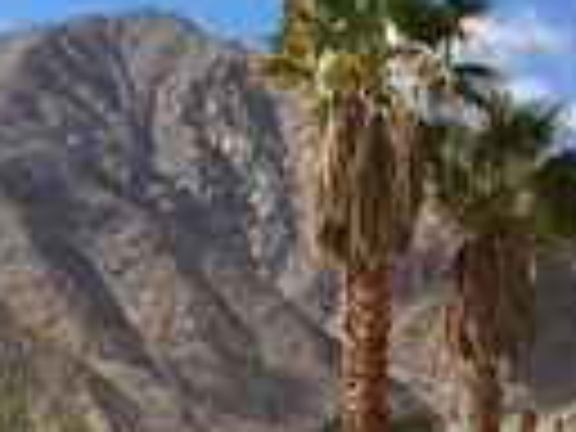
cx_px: 292
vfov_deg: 12.9
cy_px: 466
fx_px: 1880
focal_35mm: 113
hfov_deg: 17.4
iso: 32
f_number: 2.2
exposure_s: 1/1980
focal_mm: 4.15
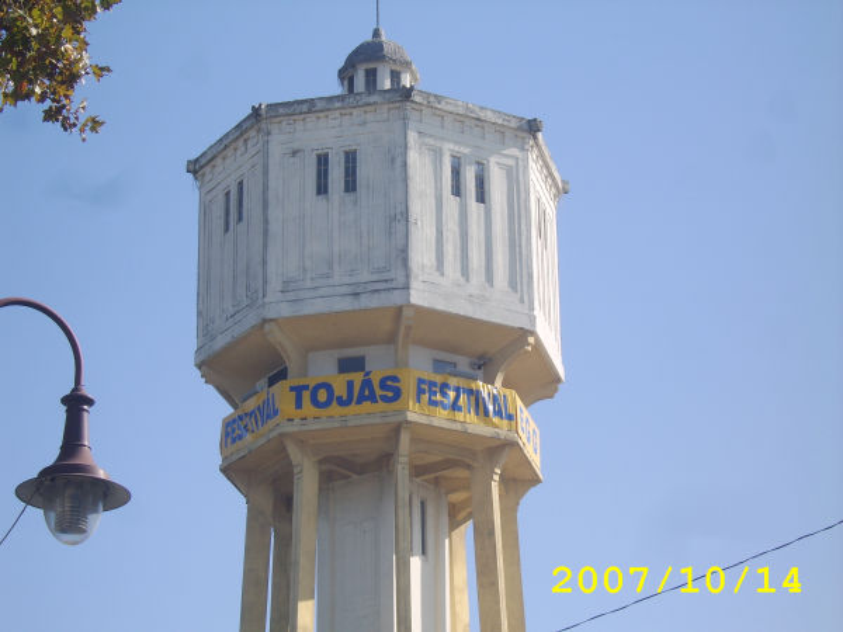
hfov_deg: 22.5
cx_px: 422
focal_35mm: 87
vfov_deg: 17.0
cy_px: 316
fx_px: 2119
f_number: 9.5
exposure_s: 1/125
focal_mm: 22.74
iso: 71
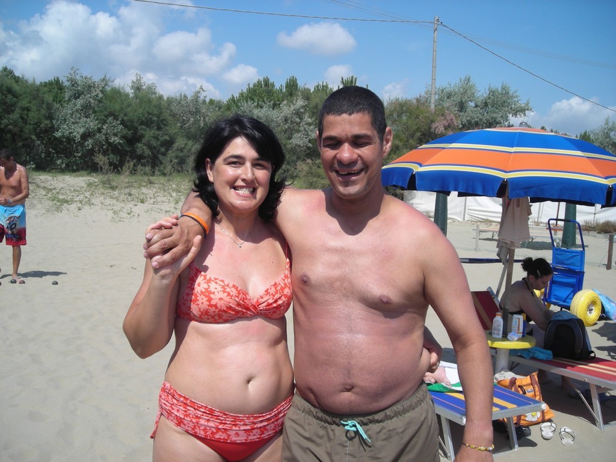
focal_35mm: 38
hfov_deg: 49.0
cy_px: 231
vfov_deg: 37.7
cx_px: 308
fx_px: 676
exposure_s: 1/224
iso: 50
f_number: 6.4
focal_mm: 6.3
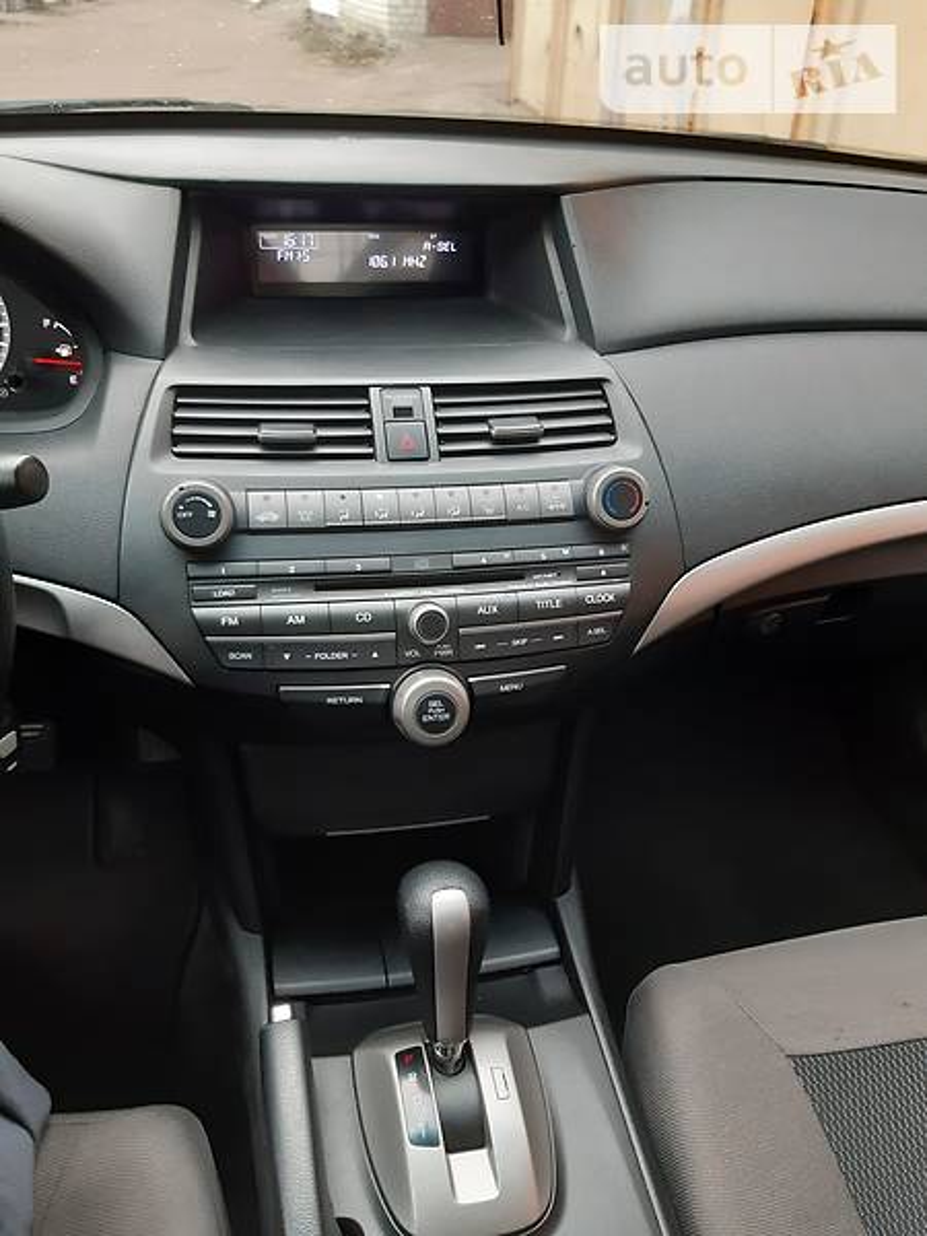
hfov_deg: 53.1
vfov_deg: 67.3
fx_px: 928
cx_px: 464
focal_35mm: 26
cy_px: 618
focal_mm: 3.9
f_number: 1.7
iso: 250
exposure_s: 1/33
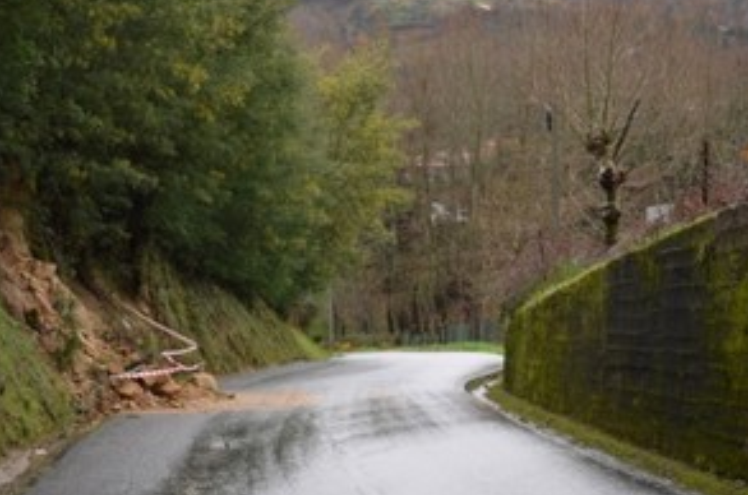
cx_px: 230
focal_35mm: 95
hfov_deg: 21.4
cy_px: 413
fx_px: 1970
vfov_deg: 14.2
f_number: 4.2
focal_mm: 32
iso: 100
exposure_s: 1/200
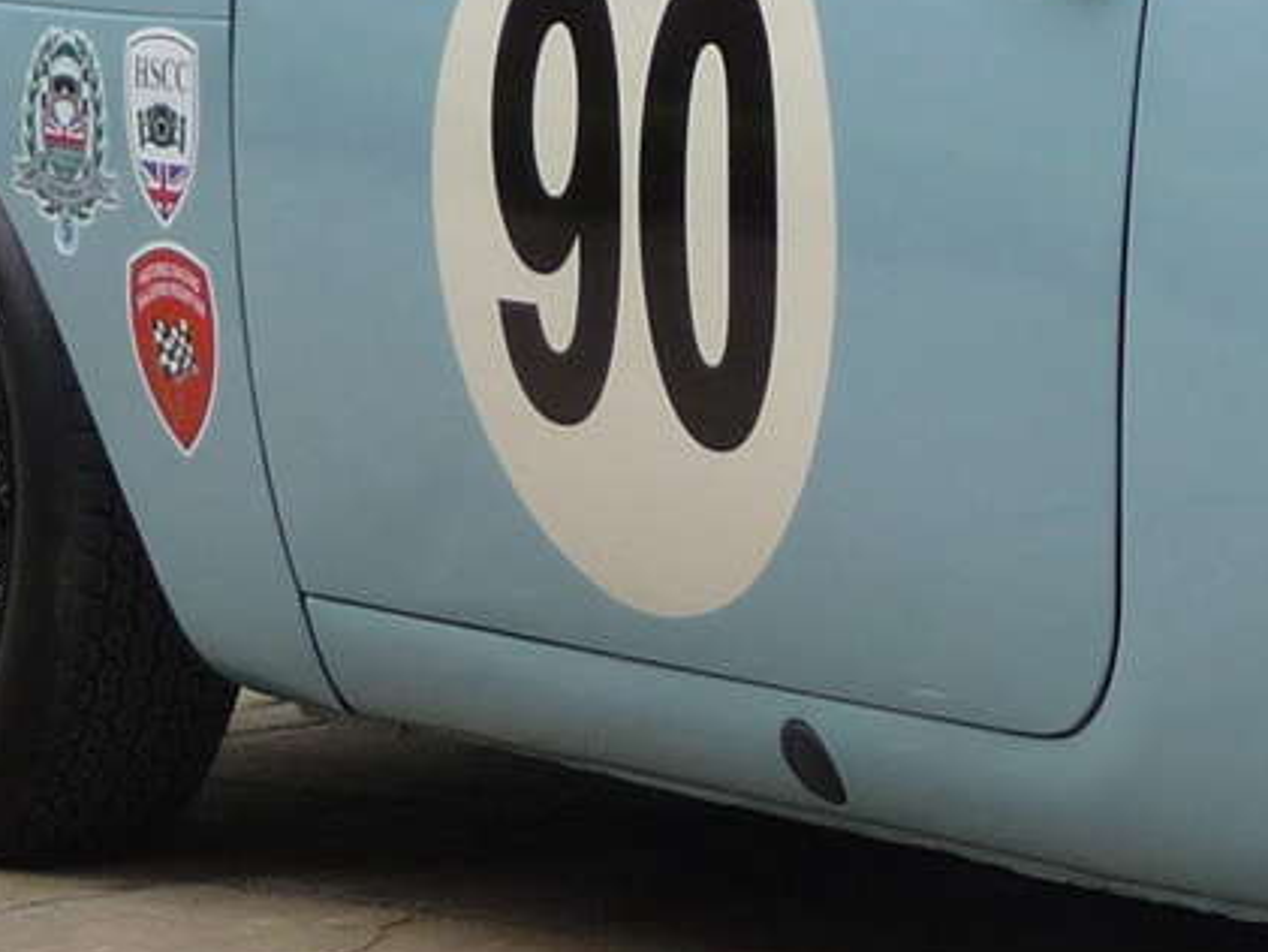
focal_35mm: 228
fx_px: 8354
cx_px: 2078
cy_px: 145
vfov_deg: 6.5
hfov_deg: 8.4
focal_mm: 8
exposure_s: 1/160
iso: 100
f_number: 4.2
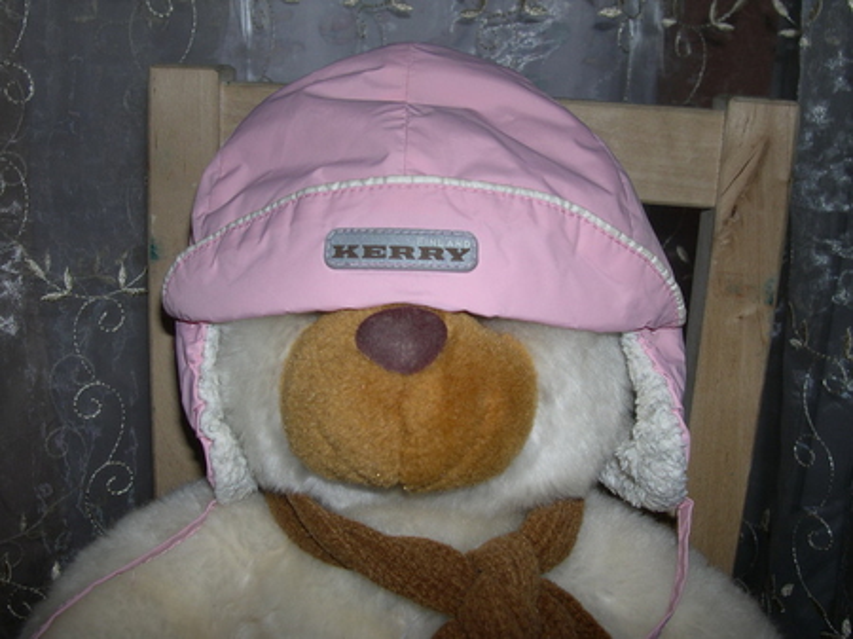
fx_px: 936
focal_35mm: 38
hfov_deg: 49.0
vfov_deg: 37.7
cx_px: 426
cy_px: 320
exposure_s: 1/60
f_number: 7.6
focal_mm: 8
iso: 100
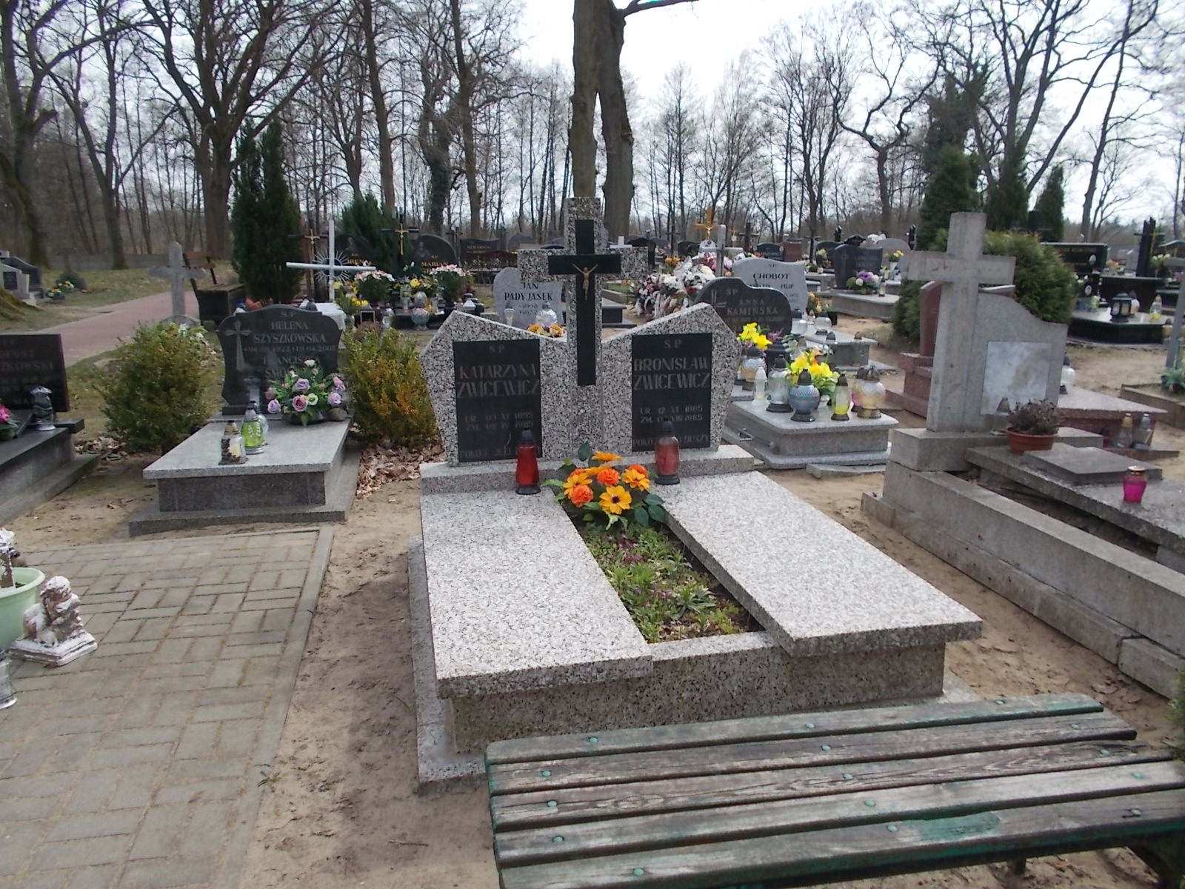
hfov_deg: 67.3
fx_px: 890
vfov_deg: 53.1
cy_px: 444
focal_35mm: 26
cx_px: 592
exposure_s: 1/100
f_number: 8
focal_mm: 4.6
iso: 80
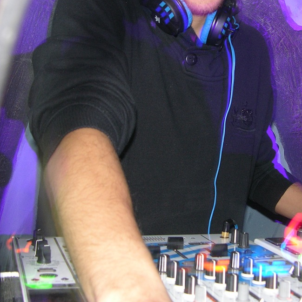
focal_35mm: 61
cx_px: 193
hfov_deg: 28.0
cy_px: 133
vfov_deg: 28.1
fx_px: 602
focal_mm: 8.9
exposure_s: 2
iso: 100
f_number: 2.8
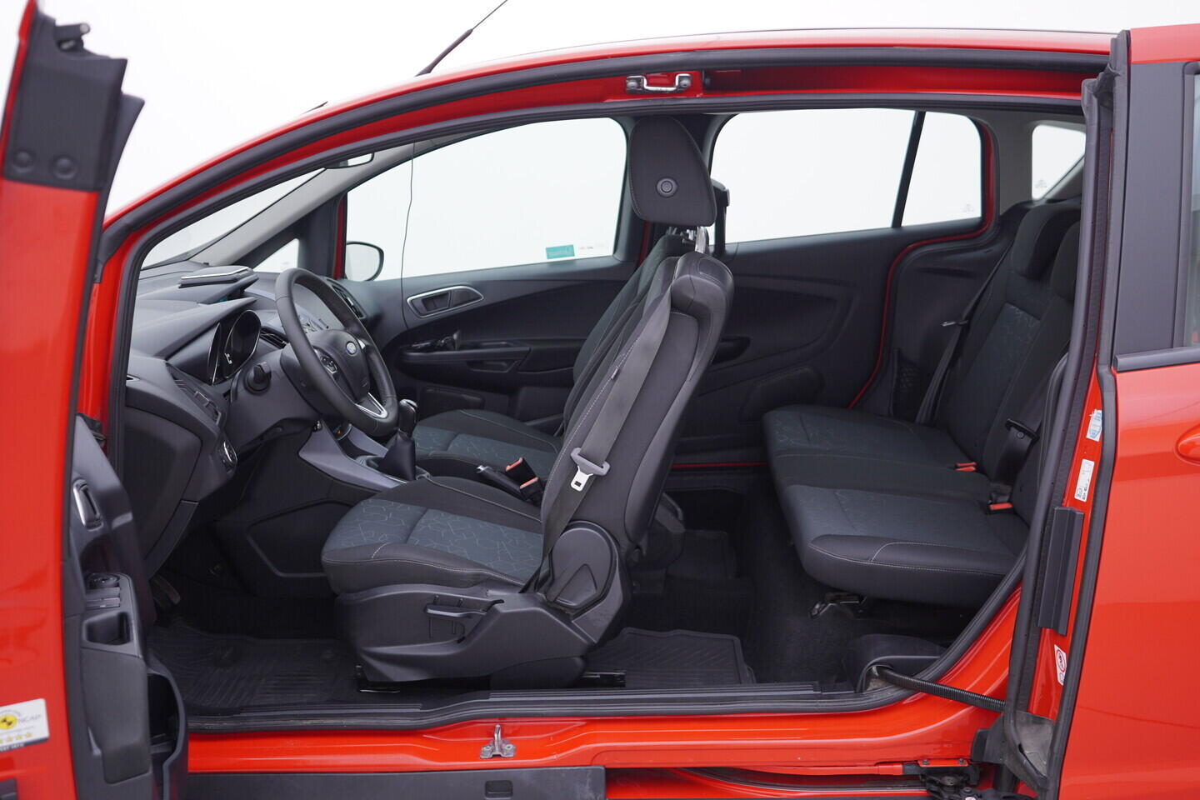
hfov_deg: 53.1
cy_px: 400
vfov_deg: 36.9
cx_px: 600
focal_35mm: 36
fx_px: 1200
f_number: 3.2
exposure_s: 1/50
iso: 125
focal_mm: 24
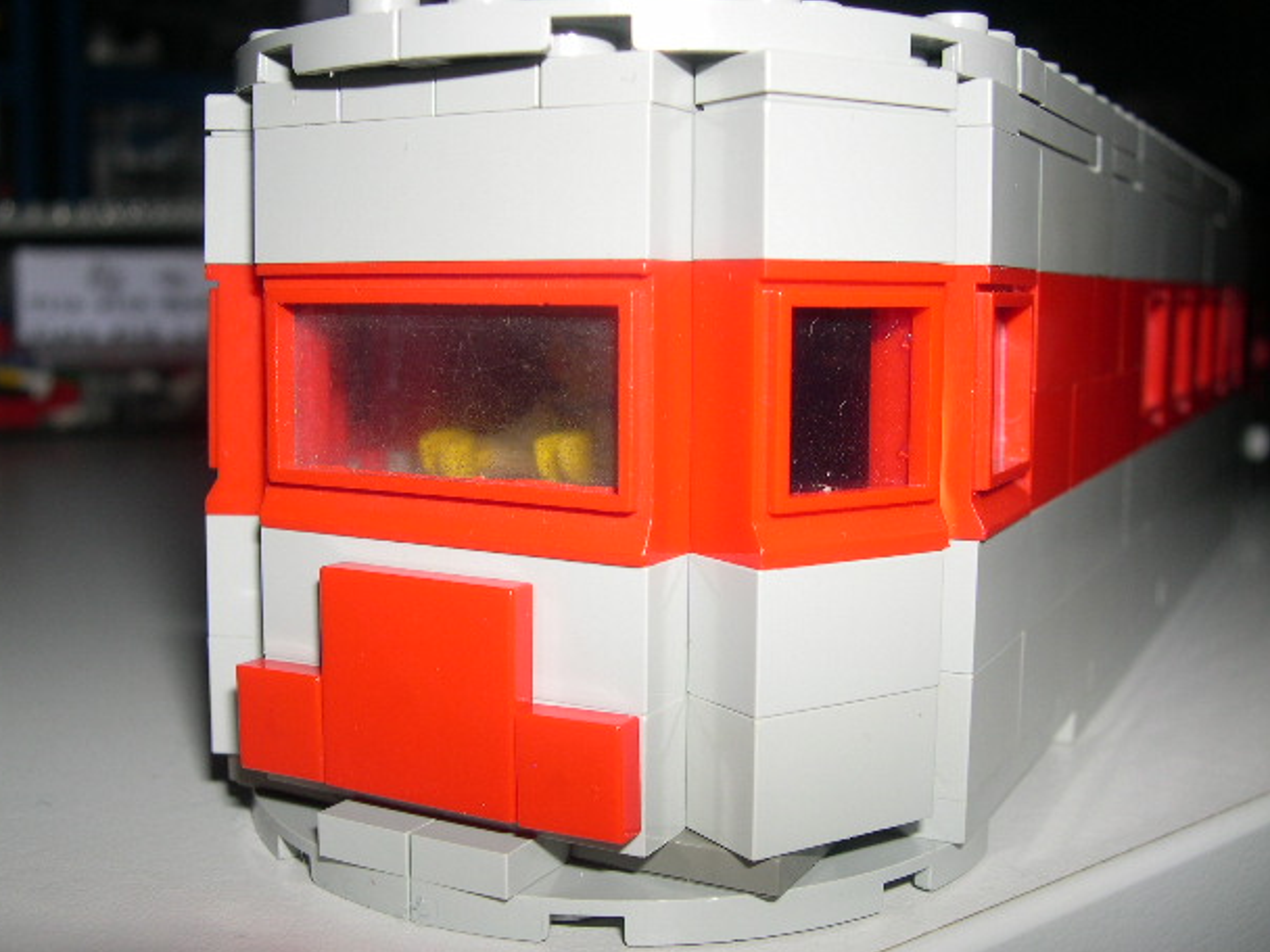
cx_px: 604
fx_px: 1468
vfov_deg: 36.0
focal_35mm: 40
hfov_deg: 46.8
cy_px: 484
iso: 100
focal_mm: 8
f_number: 7.6
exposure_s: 1/60
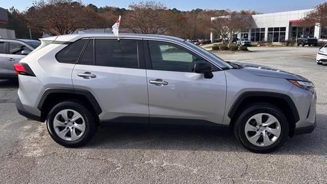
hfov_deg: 69.8
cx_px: 168
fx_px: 234
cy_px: 79
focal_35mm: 27
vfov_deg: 42.8
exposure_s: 1/4016
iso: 80
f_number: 1.78
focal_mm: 6.86
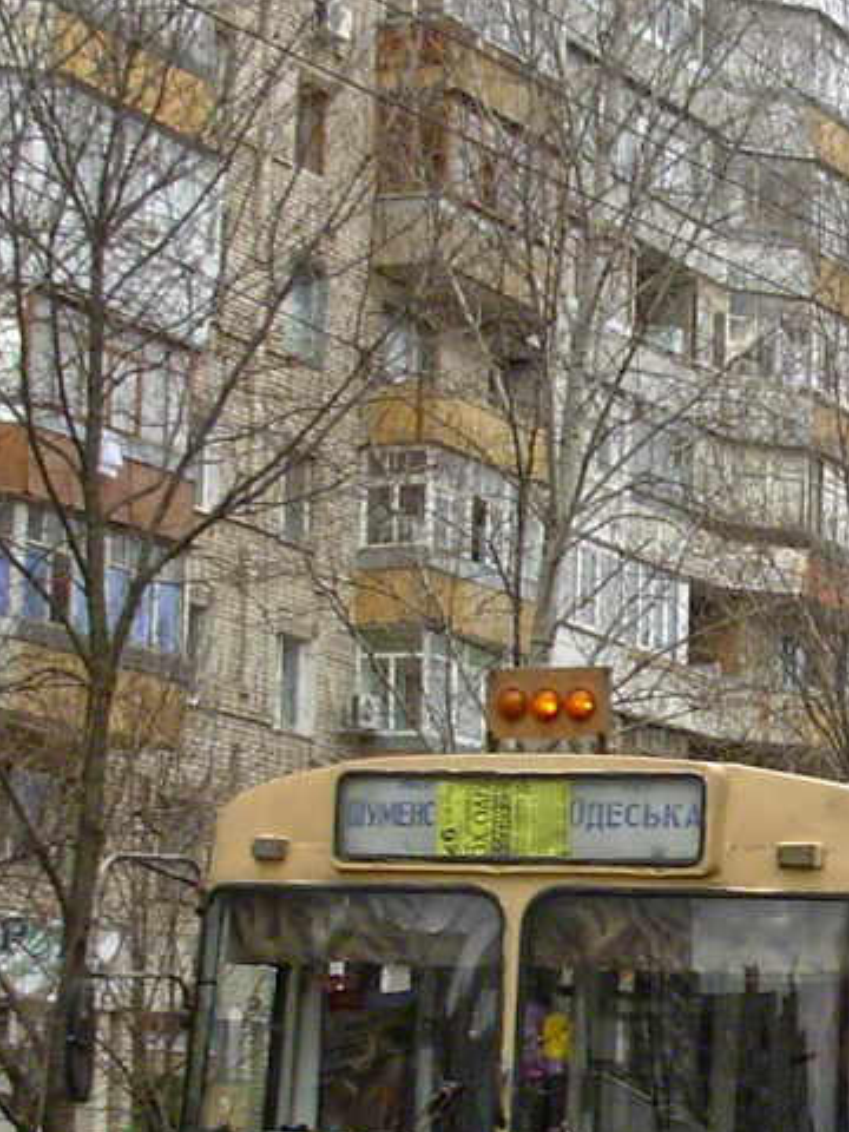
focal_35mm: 95
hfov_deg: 15.2
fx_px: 3107
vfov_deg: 20.4
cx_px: 877
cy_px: 941
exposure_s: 1/271
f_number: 2.9
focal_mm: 6.3
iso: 50
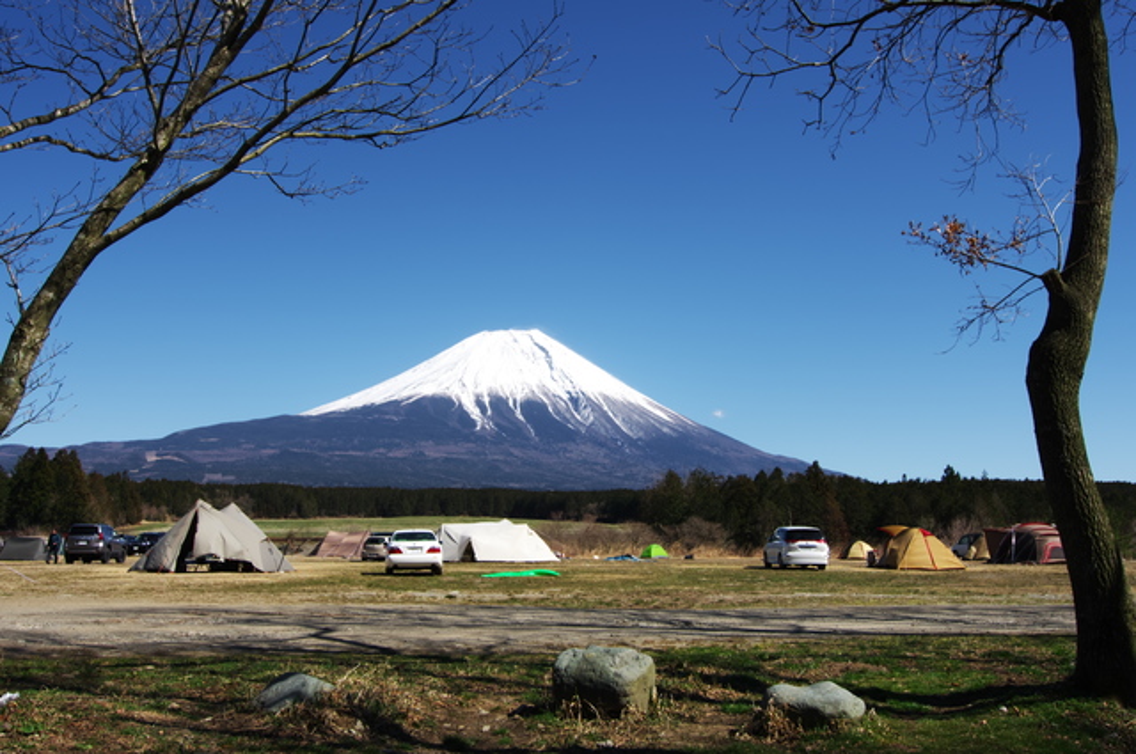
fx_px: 1135
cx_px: 568
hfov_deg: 53.2
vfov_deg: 36.8
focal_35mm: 36
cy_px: 377
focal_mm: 24
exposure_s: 1/80
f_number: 14
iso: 100
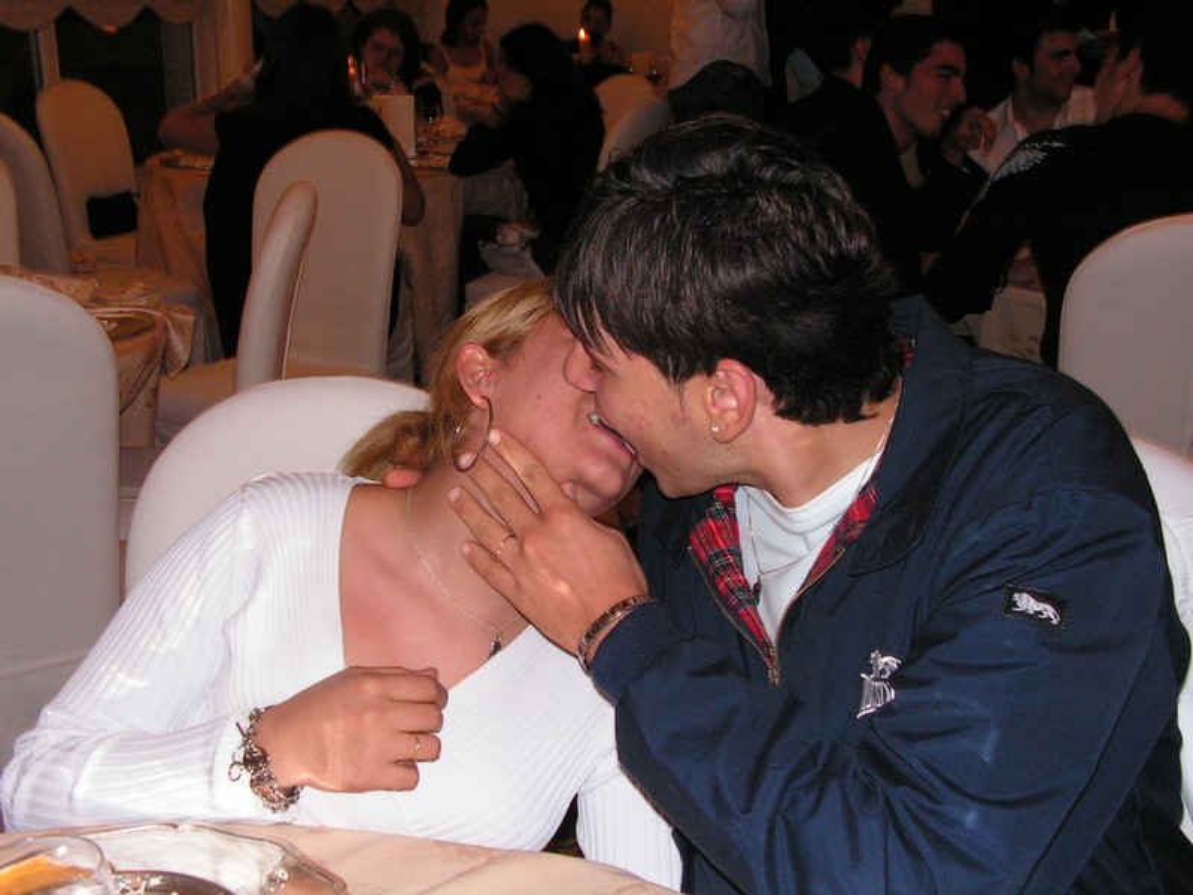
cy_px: 448
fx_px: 1585
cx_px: 596
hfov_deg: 41.2
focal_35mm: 46
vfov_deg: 31.5
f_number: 3.2
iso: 200
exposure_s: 1/40
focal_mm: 7.8
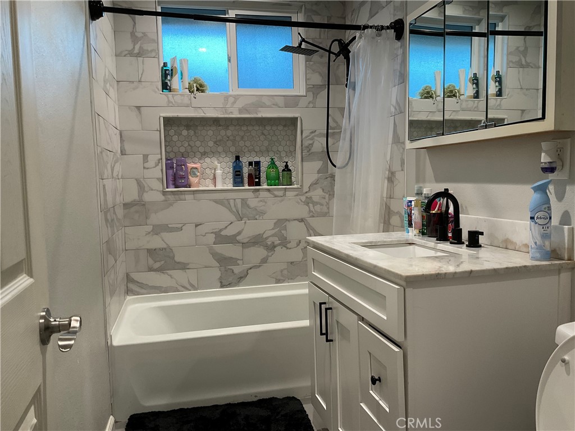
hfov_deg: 61.7
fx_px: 482
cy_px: 216
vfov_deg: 48.2
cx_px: 288
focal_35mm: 29
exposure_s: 1/60
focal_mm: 3
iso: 64
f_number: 1.8
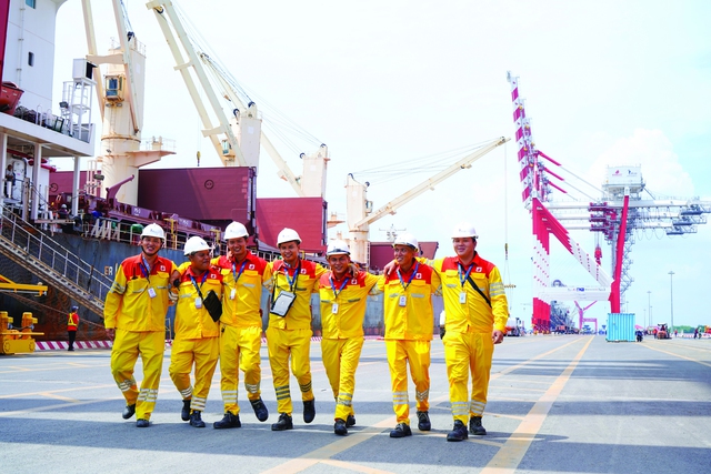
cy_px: 237
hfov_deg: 41.9
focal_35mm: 47
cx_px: 356
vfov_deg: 28.7
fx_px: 928
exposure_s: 1/250
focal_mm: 47
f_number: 7.1
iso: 100
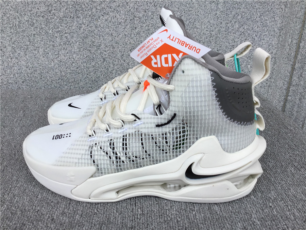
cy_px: 115
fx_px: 274
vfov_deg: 45.4
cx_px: 153
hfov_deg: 58.4
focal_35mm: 31
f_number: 2.4
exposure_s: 1/539
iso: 25
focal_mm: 3.3
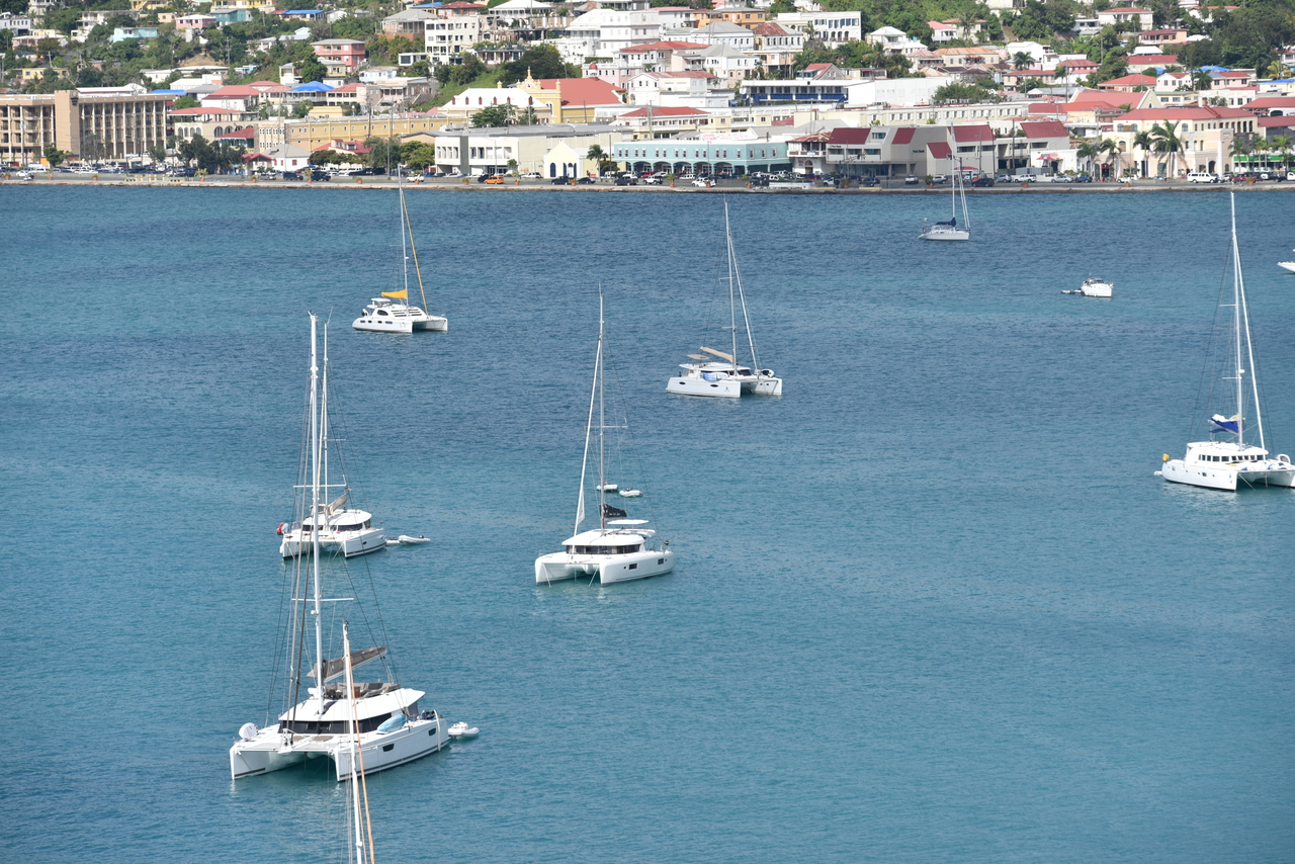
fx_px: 6476
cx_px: 648
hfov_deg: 11.4
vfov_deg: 7.6
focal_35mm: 180
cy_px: 432
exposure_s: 1/400
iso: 100
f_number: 8
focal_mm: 180
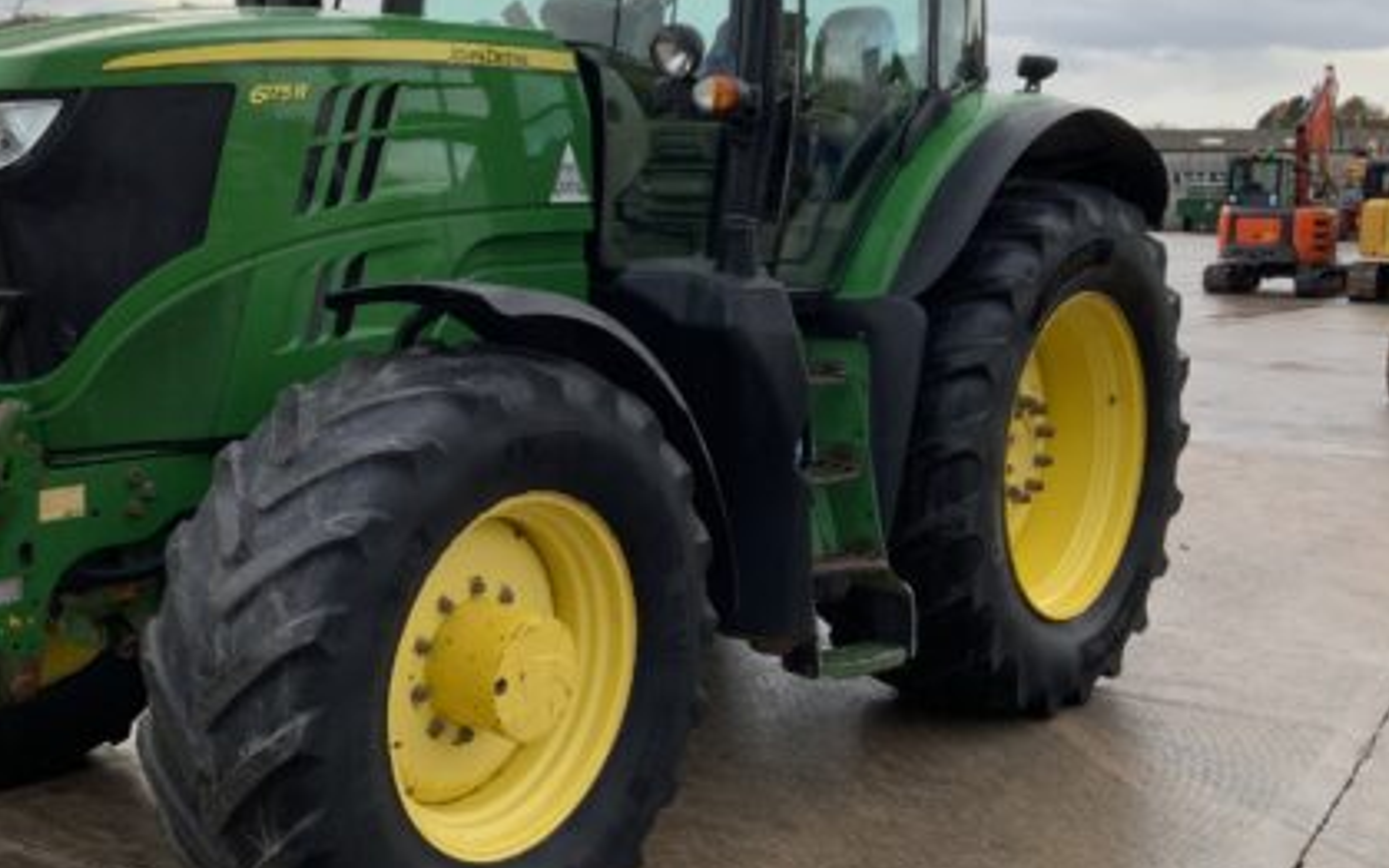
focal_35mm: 47
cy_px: 358
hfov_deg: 42.5
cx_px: 580
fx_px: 1779
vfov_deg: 27.4
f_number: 1.8
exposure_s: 1/314
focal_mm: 3
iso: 16
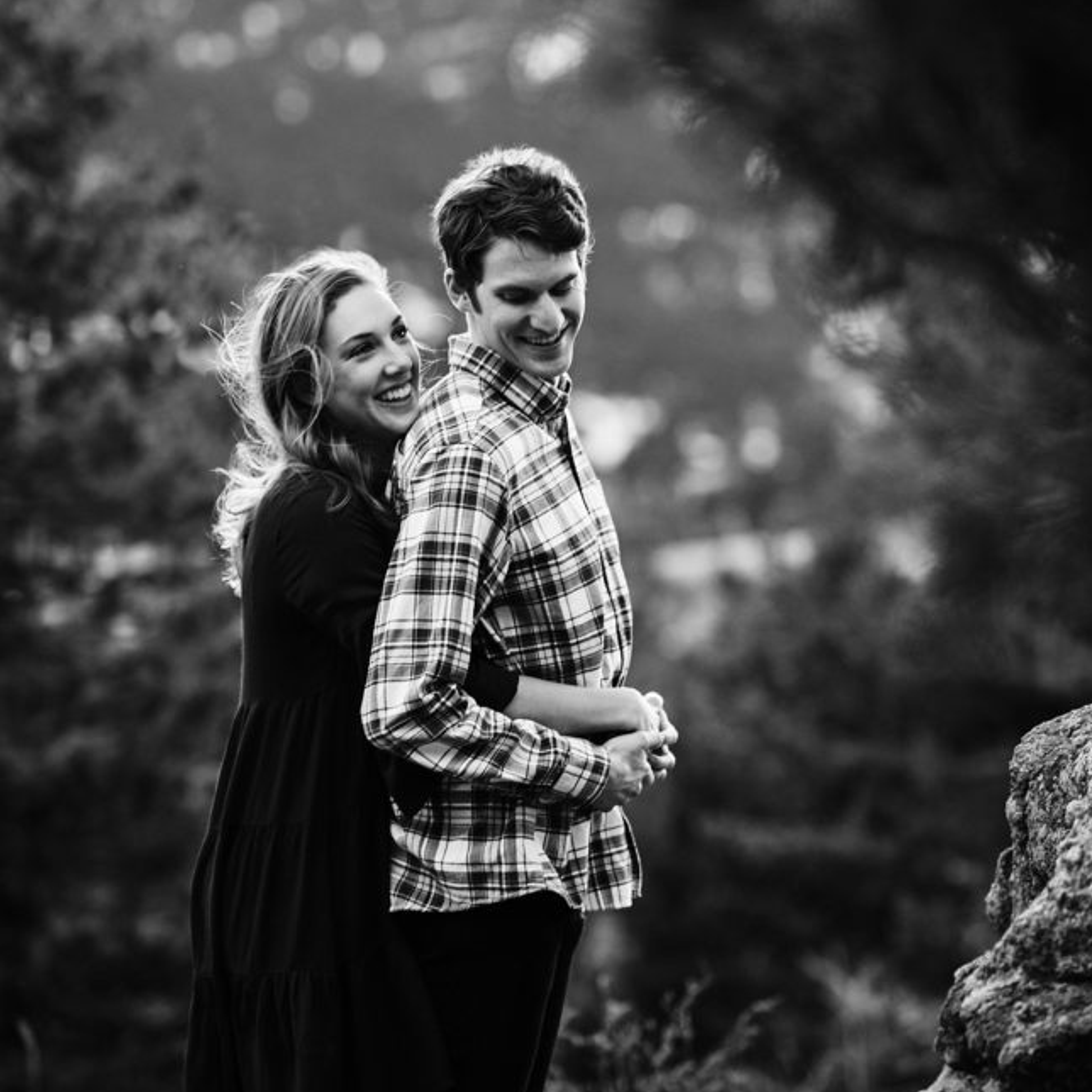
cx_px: 538
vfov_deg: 15.2
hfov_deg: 15.2
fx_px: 4104
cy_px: 534
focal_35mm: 115
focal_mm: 85
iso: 250
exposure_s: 1/200
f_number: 2
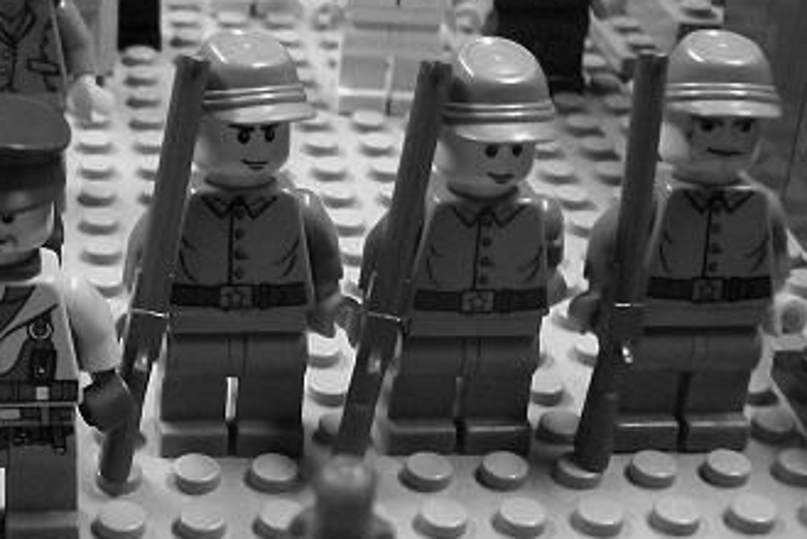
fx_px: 1772
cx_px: 53
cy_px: 232
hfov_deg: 24.8
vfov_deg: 17.3
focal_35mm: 79
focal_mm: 6
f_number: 2.7
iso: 160
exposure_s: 1/30
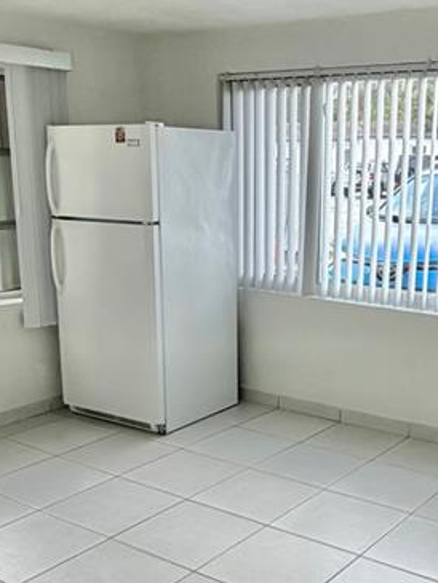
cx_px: 302
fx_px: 776
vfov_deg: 40.9
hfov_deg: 31.2
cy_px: 366
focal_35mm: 46
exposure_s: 1/121
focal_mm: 2.22
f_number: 2.2
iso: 100
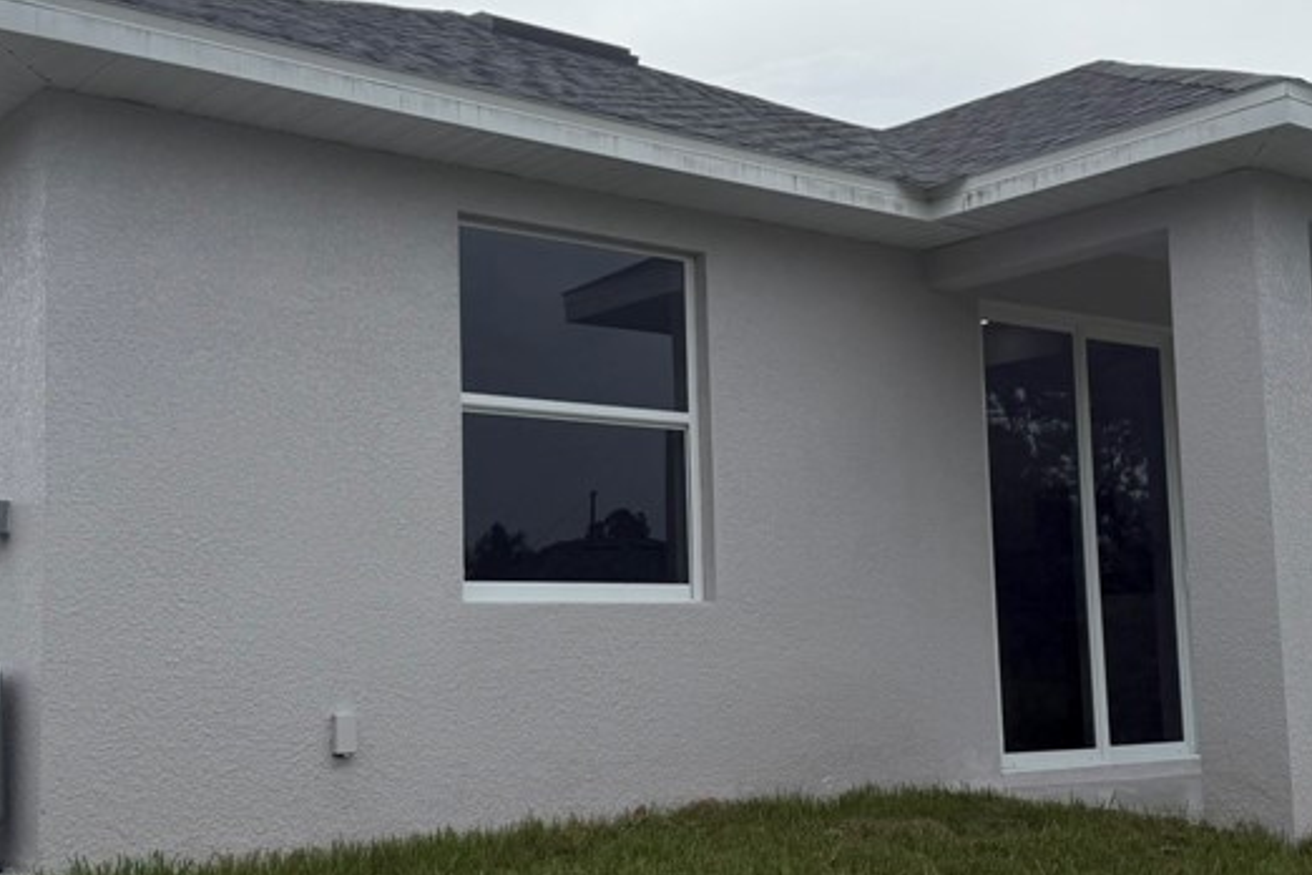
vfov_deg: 27.5
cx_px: 618
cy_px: 458
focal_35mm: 49
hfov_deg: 40.3
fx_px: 1786
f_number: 1.78
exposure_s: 1/9091
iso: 80
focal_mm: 6.76
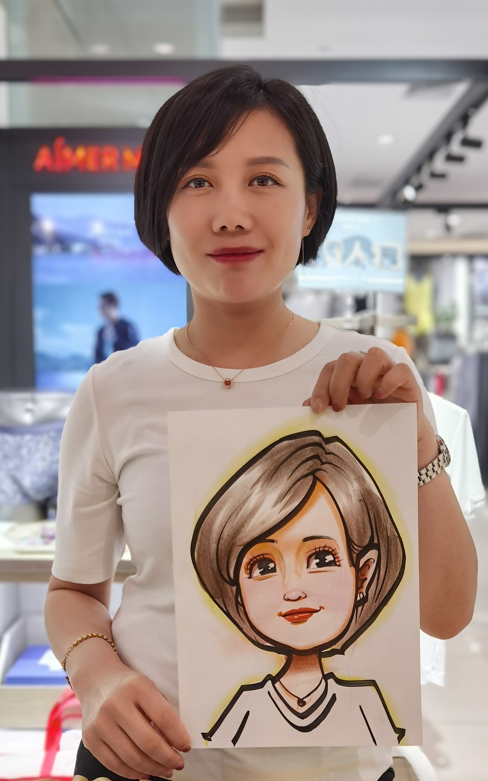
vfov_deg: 50.4
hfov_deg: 32.8
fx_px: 830
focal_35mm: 39
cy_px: 399
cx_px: 251
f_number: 1.9
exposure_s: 1/50
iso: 50
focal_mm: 6.71
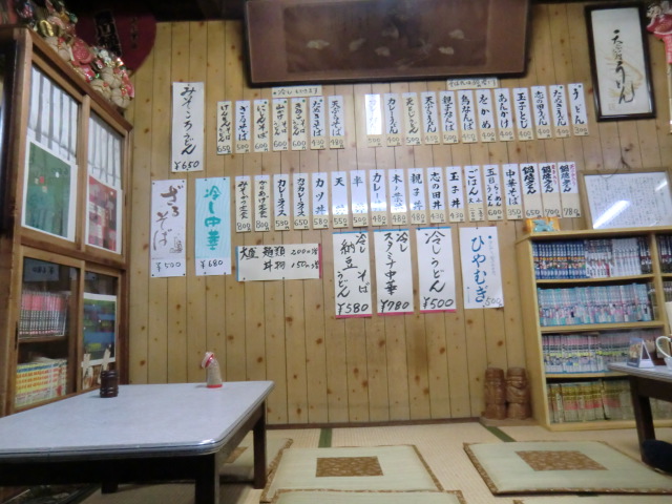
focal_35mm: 24
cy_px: 252
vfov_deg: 56.8
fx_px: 466
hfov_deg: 71.6
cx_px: 336
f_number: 3.2
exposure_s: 1/50
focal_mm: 4.3
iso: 800
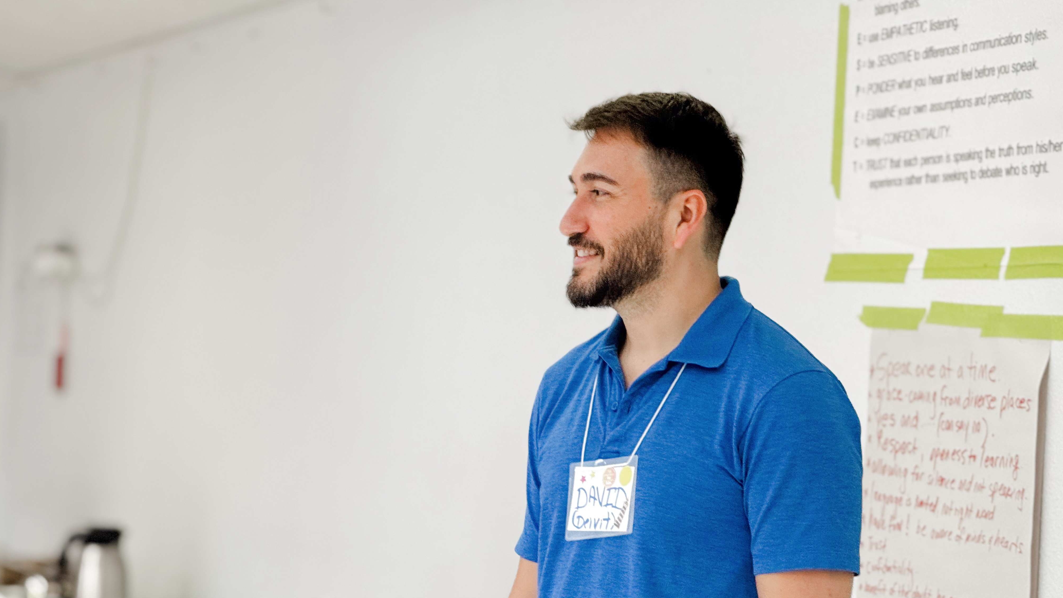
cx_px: 531
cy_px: 390
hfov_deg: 16.4
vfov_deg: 9.3
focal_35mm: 131
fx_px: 3692
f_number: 2.8
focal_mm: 15.66
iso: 160
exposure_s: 1/120
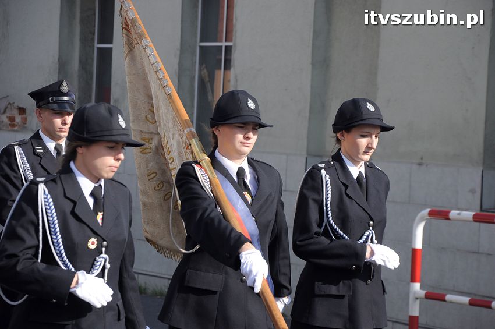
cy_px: 164
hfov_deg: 13.1
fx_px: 2163
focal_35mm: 158
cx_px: 248
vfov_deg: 8.7
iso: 400
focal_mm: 105
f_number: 7.1
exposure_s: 1/800
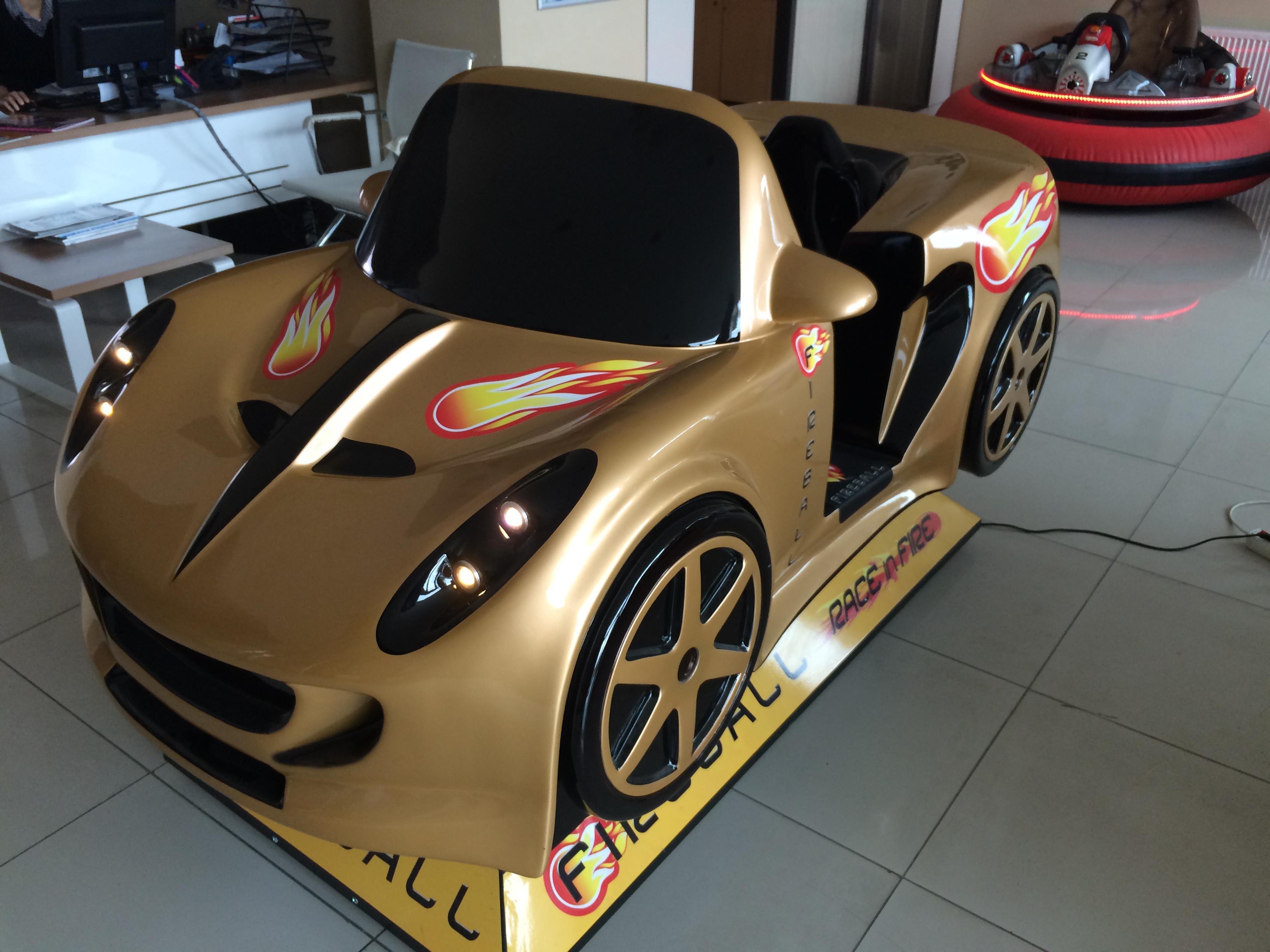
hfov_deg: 61.7
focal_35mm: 29
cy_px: 476
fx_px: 1064
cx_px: 635
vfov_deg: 48.2
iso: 80
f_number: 2.2
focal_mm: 4.15
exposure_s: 1/30
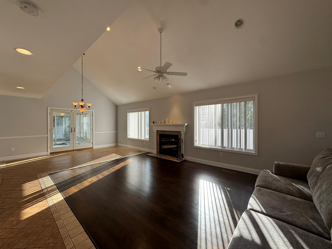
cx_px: 166
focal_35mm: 14
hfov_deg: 102.1
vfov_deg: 85.7
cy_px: 124
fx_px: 134
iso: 40
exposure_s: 1/255
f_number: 2.2
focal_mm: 2.22
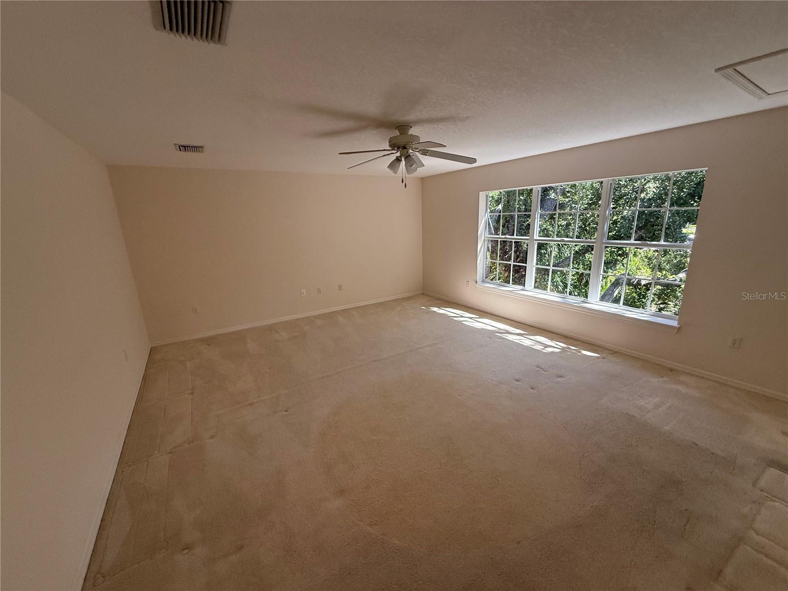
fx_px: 319
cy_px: 296
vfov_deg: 85.7
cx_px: 394
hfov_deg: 102.1
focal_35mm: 14
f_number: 2.2
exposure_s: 1/99
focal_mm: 2.22
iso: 160
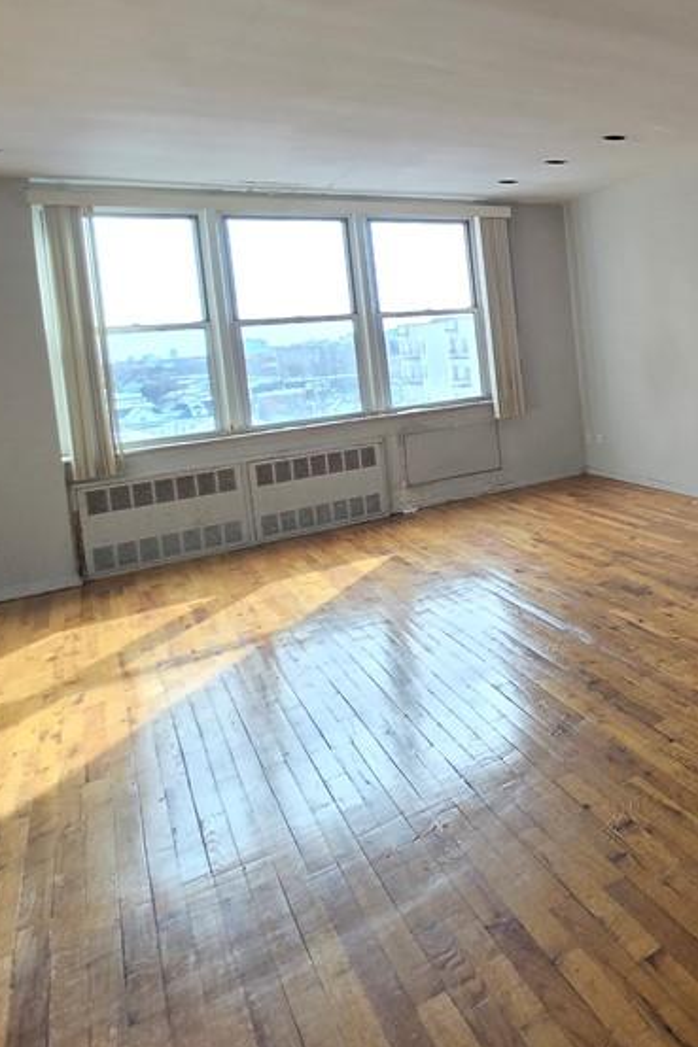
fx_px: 727
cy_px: 359
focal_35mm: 25
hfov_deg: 35.0
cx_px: 912
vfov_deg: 69.7
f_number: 2.2
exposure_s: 1/120
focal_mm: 2.2
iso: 64
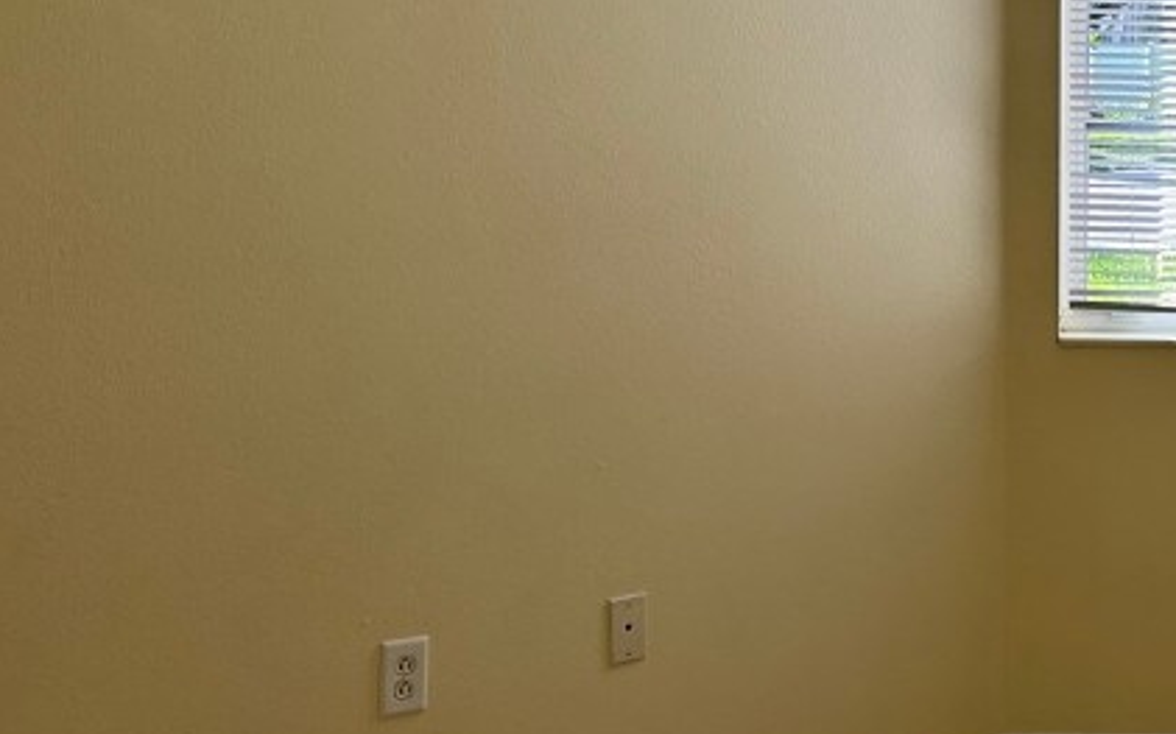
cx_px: 1246
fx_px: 2147
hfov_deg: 28.3
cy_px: 195
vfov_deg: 19.3
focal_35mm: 67
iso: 40
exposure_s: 1/175
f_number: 1.5
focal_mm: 5.7
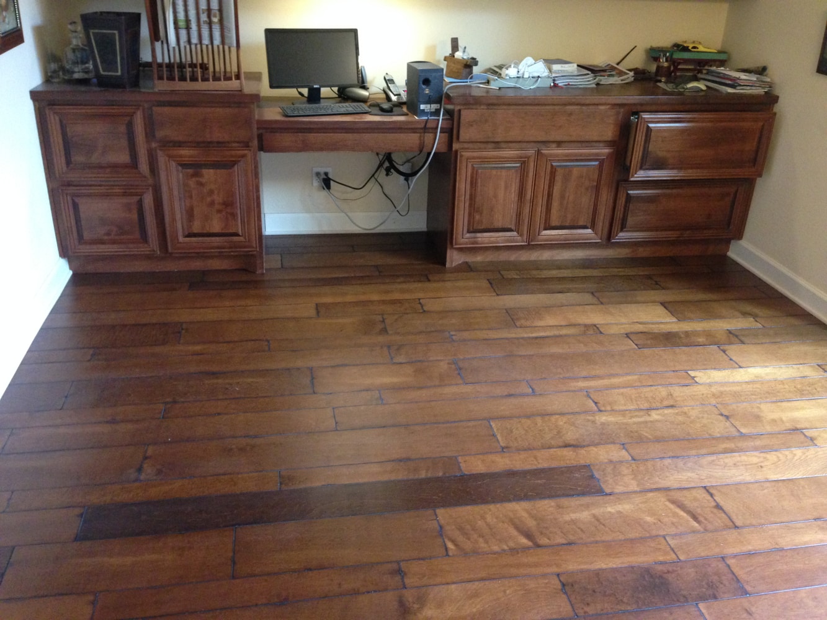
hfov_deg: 55.3
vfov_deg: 43.0
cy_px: 310
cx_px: 414
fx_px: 788
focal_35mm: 33
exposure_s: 1/20
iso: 400
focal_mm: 4.12
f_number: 2.4
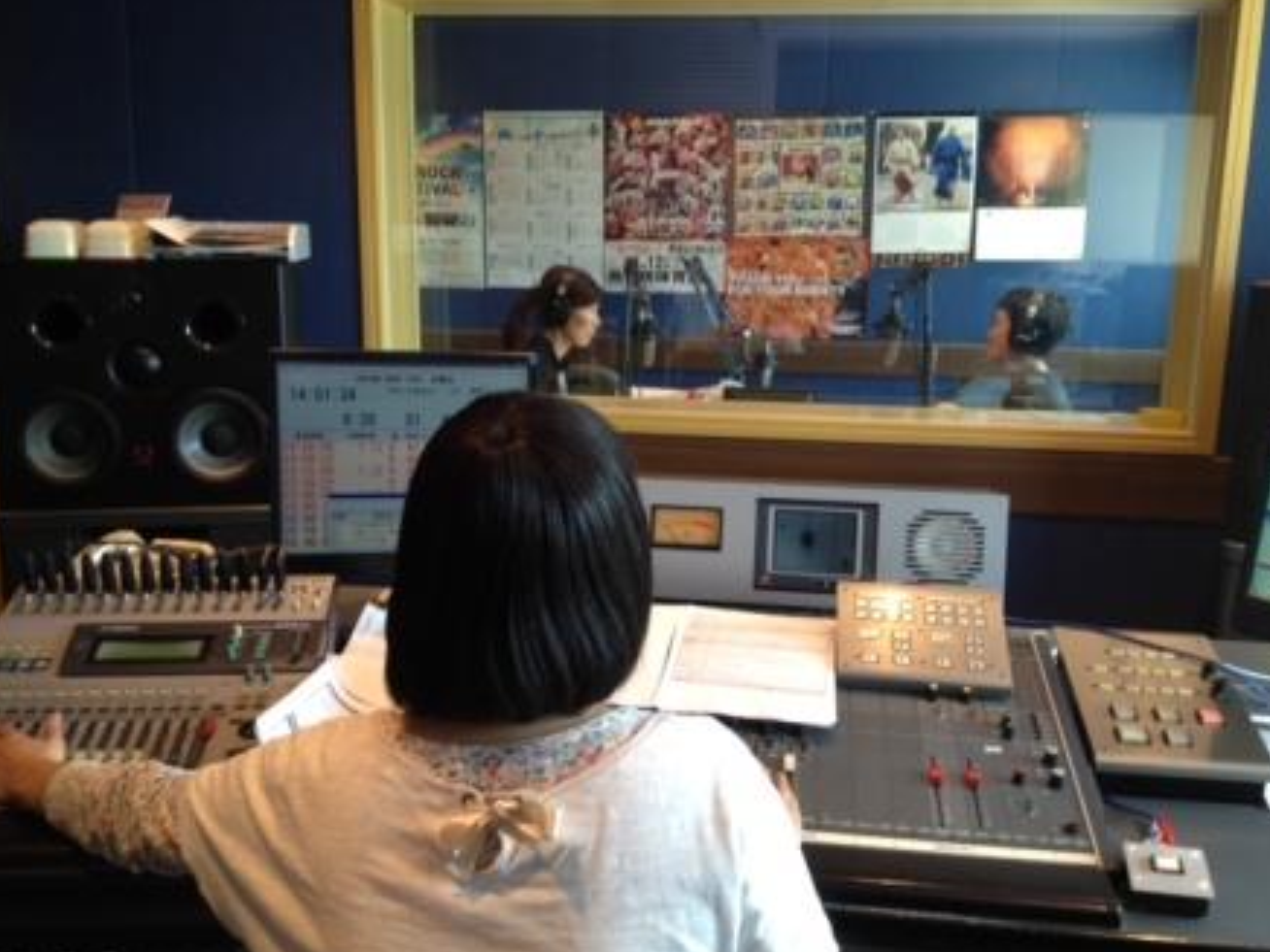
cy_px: 477
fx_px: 1321
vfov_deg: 39.7
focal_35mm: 36
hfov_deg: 51.4
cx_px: 638
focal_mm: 4.28
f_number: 2.4
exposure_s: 1/24
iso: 64
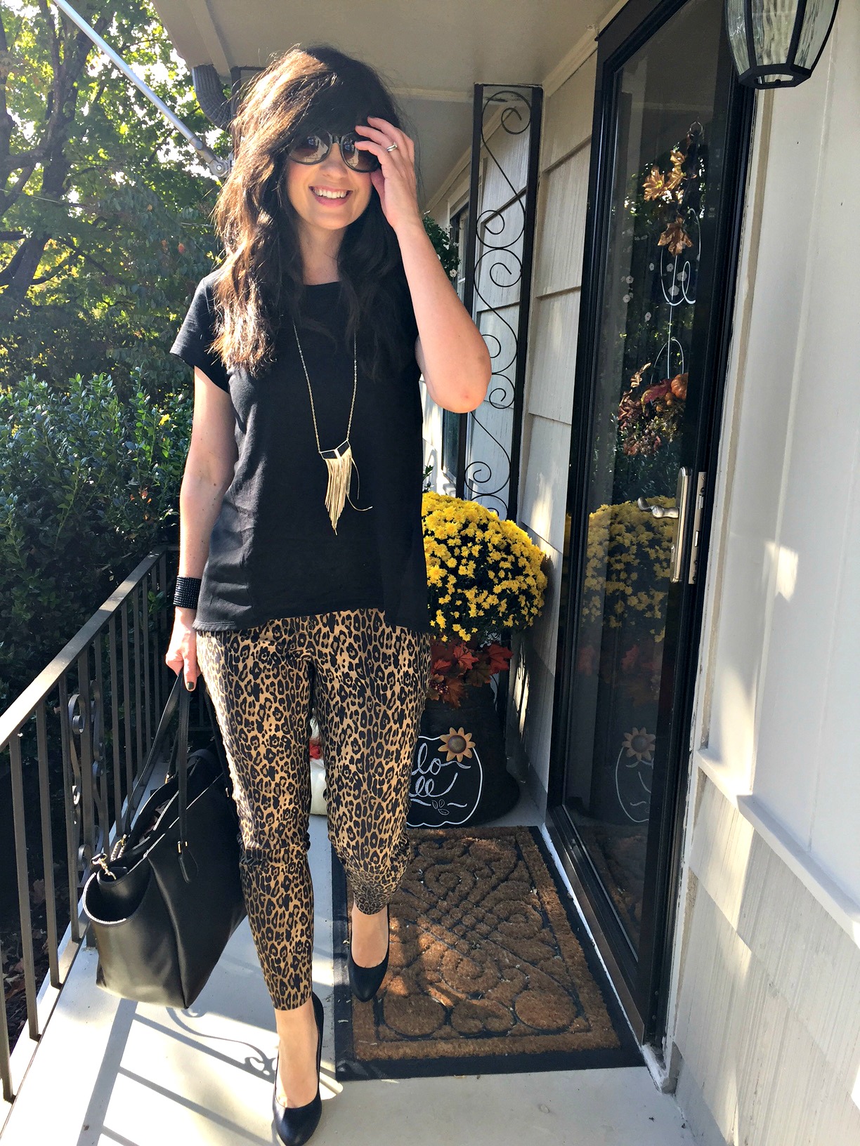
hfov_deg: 48.2
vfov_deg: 61.7
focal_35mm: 29
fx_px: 961
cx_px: 430
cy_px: 573
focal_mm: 4.15
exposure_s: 1/249
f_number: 2.2
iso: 32
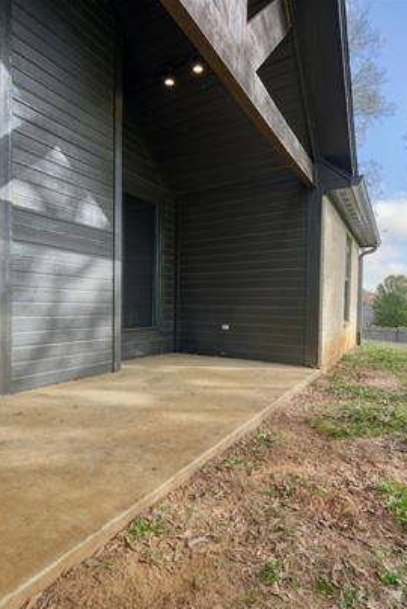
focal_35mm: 19
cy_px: 319
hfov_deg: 64.6
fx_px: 322
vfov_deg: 86.8
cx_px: 200
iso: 640
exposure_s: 1/100
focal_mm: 12
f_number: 8
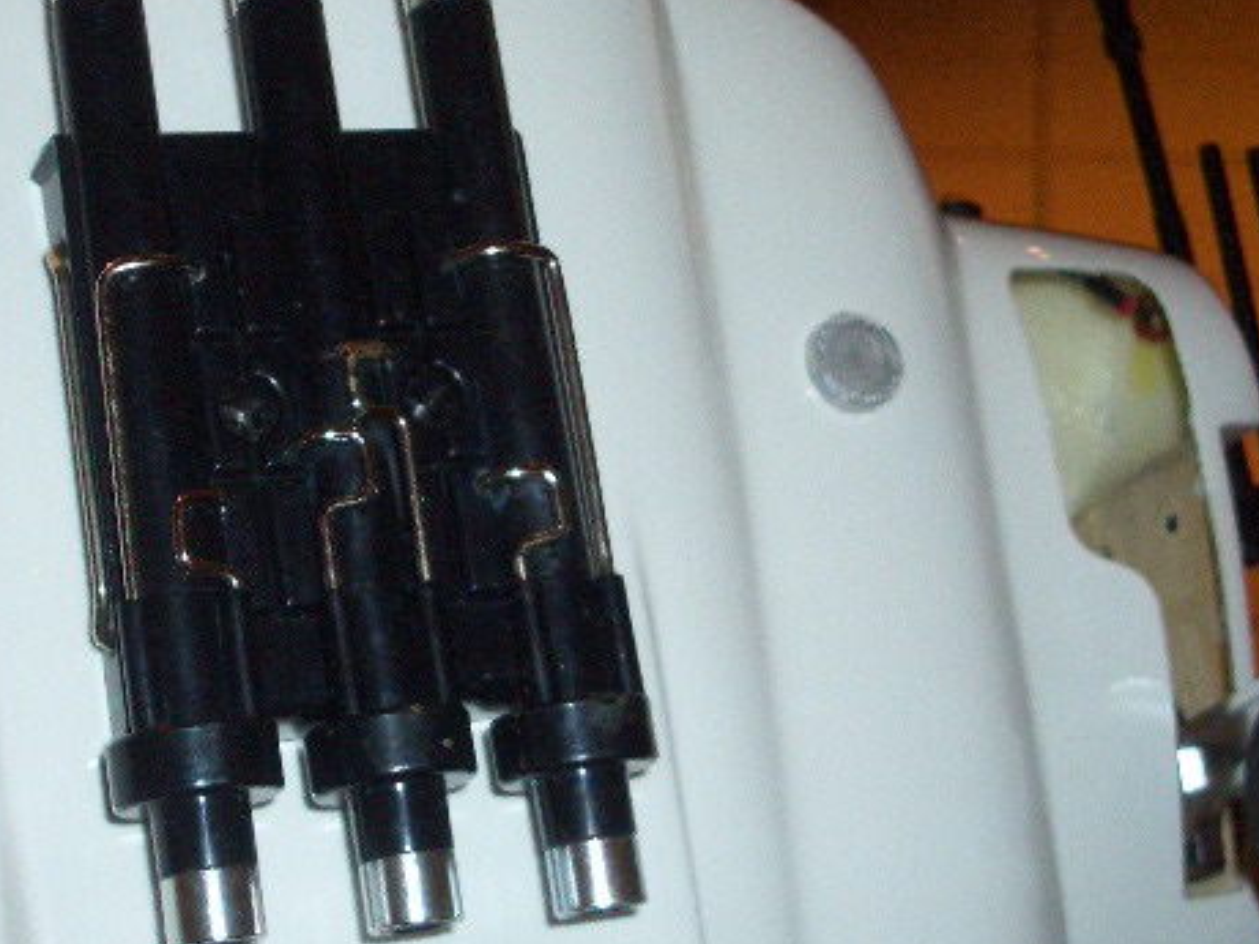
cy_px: 451
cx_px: 630
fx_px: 5310
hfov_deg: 13.5
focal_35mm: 146
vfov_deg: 10.2
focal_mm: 17.4
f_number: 4.8
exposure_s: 1/60
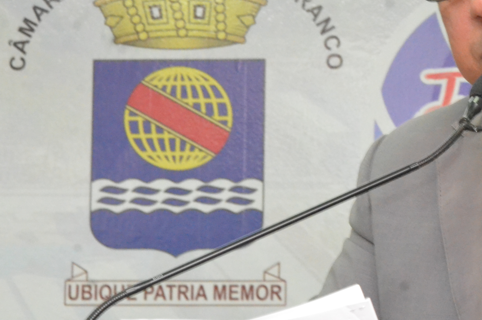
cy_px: 111
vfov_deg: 5.9
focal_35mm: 233
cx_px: 463
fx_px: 3113
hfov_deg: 8.8
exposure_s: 1/50
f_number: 11
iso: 6400
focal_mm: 80
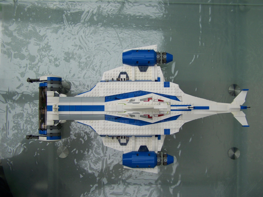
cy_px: 98
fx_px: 289
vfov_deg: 37.7
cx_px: 132
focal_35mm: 38
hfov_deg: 49.0
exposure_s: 1/320
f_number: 2.8
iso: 64
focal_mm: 6.3
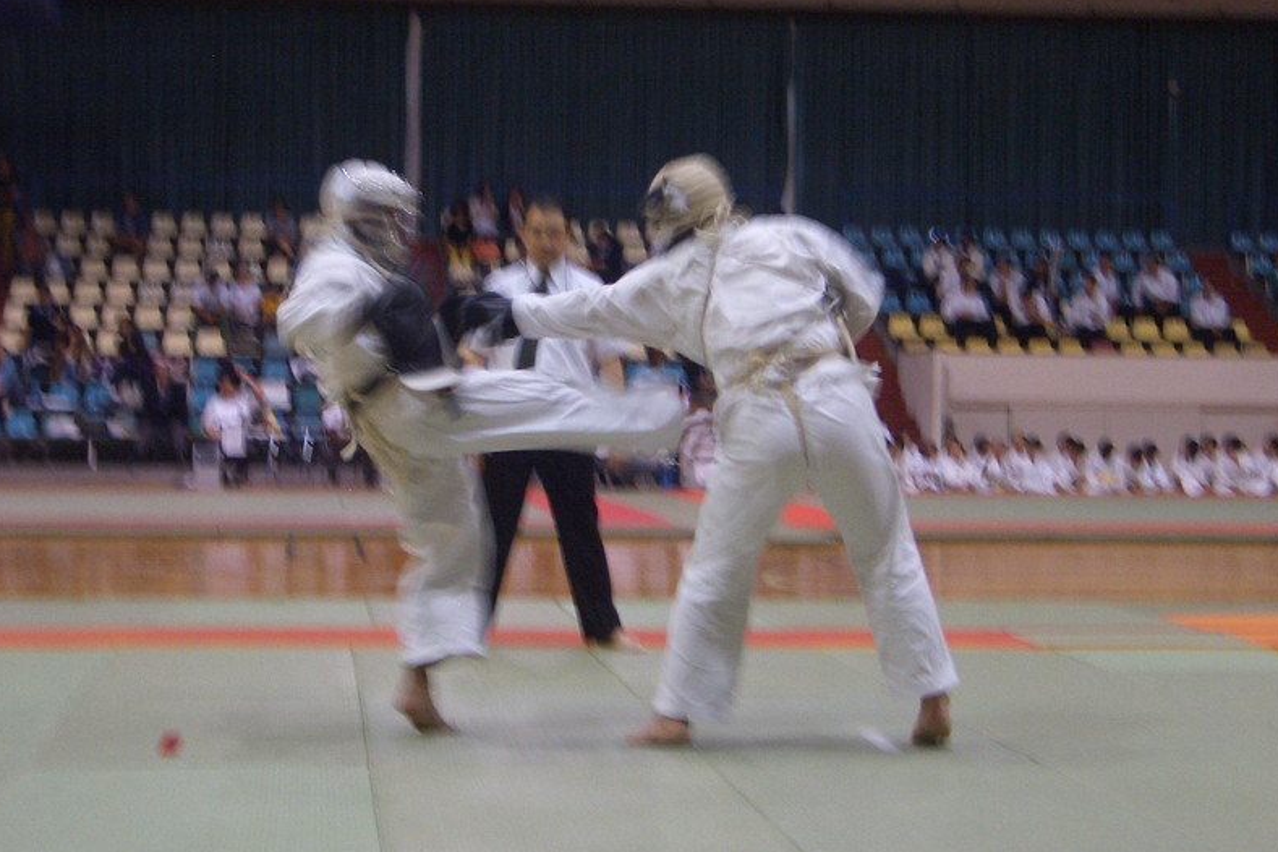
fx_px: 2769
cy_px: 445
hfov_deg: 26.0
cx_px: 640
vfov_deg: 17.5
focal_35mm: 78
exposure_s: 1/20
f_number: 3.9
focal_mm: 12.2
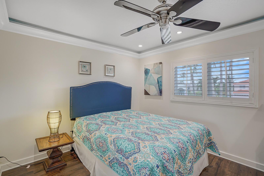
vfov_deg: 73.8
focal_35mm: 16
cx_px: 132
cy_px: 88
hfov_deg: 96.7
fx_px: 117
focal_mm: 16
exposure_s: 1/60
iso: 800
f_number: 5.6
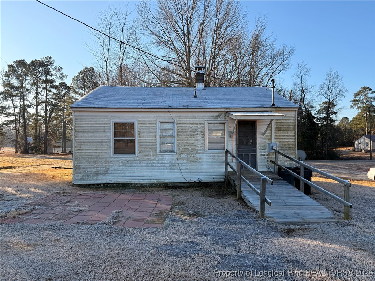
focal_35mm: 24
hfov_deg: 71.6
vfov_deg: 56.8
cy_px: 140
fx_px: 260
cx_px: 188
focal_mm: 6.76
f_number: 1.78
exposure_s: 1/2370
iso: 100
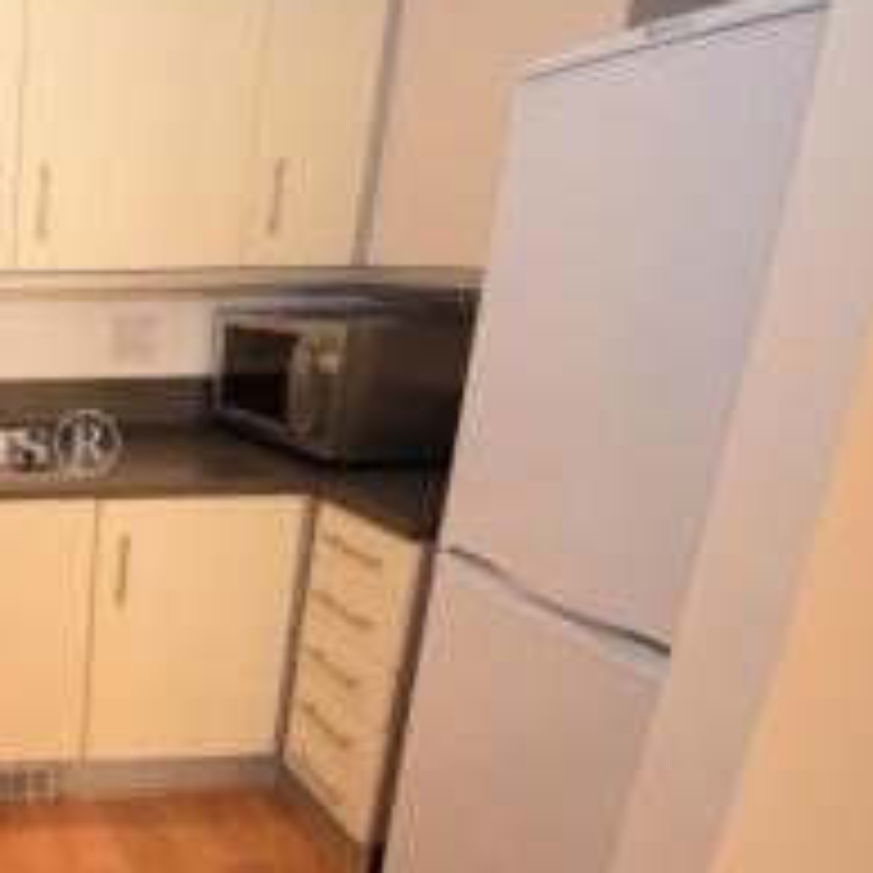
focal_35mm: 25
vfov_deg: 62.9
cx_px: -130
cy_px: 439
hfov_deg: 44.2
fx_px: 713
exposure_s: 1/60
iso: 800
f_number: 4.5
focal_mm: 8
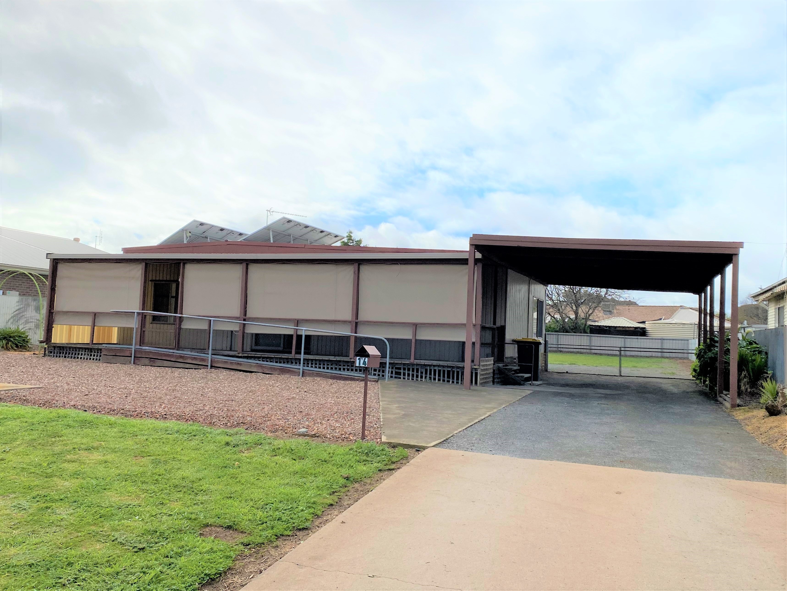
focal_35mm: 26
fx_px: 591
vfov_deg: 53.1
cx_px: 394
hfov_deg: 67.3
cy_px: 296
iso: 32
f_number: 1.8
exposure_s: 1/6061
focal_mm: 4.25
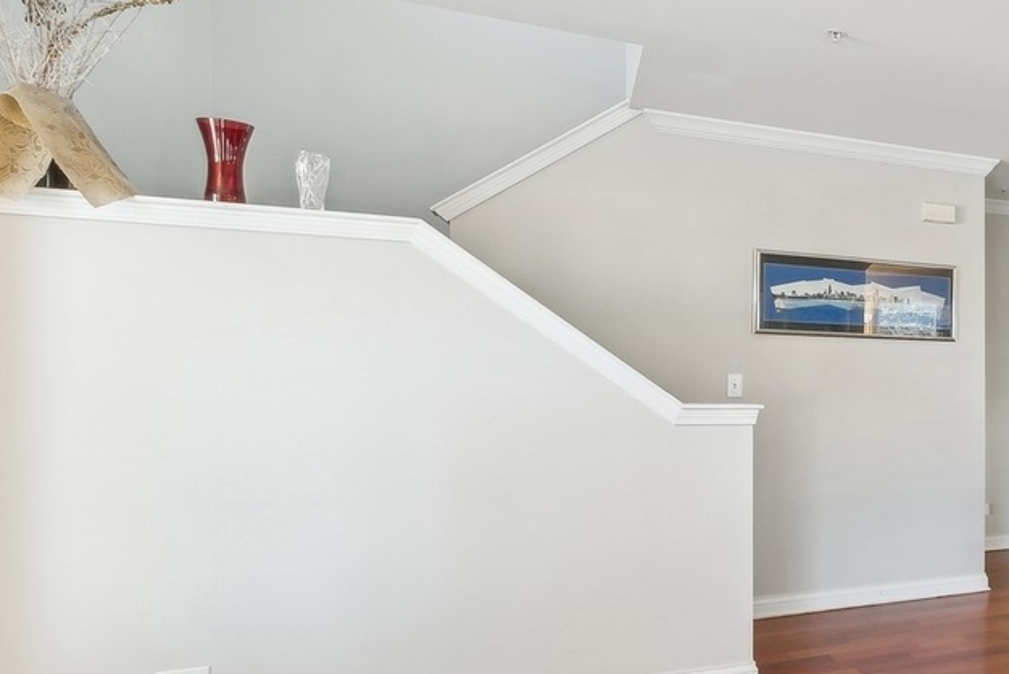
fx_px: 869
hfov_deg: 45.3
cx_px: 1111
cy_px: 390
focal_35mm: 31
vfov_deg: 42.2
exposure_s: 1/3.33
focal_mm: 12
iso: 200
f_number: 9
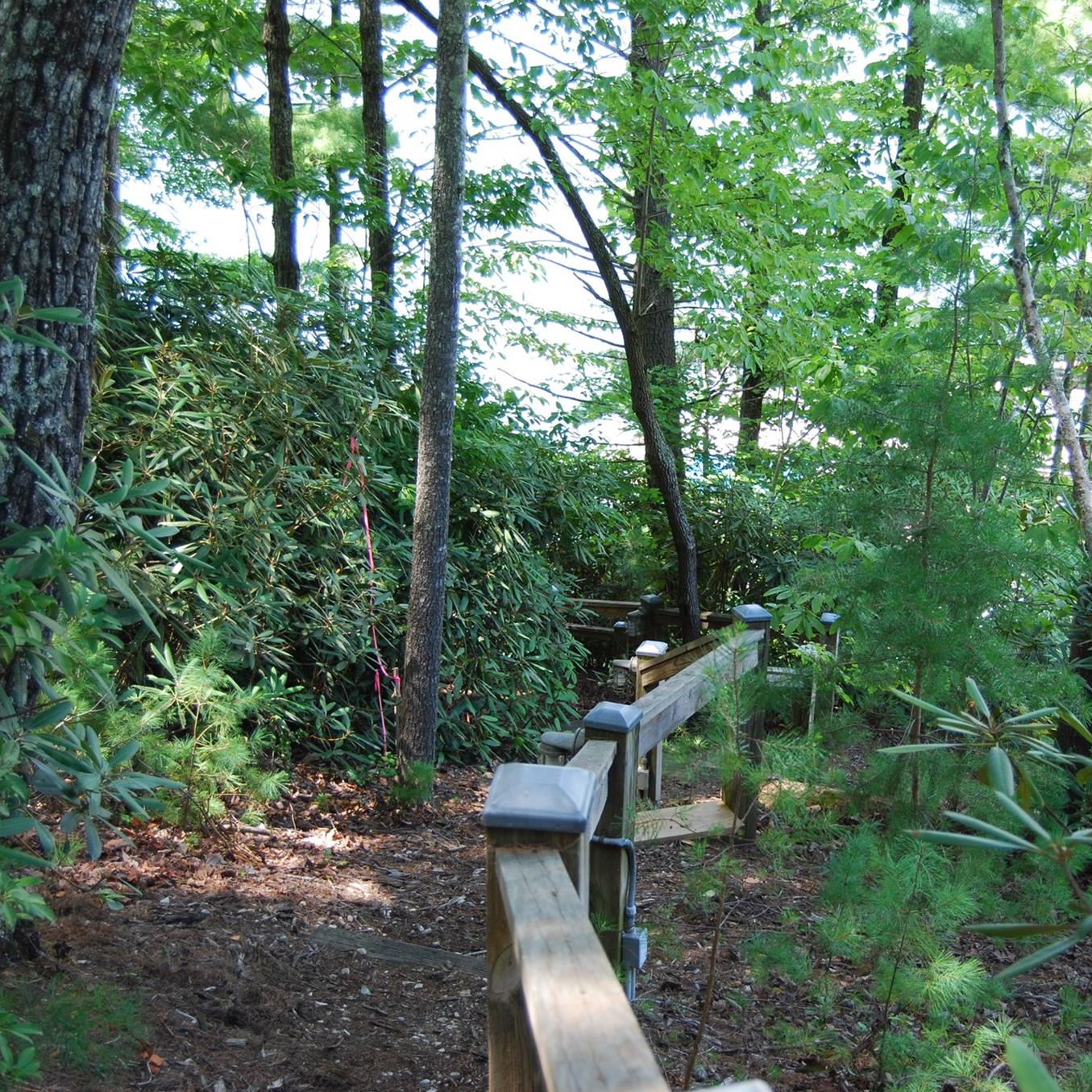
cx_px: 741
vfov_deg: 31.6
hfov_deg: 31.4
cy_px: 543
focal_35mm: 54
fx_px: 1927
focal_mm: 28
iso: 200
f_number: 4.2
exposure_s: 1/50
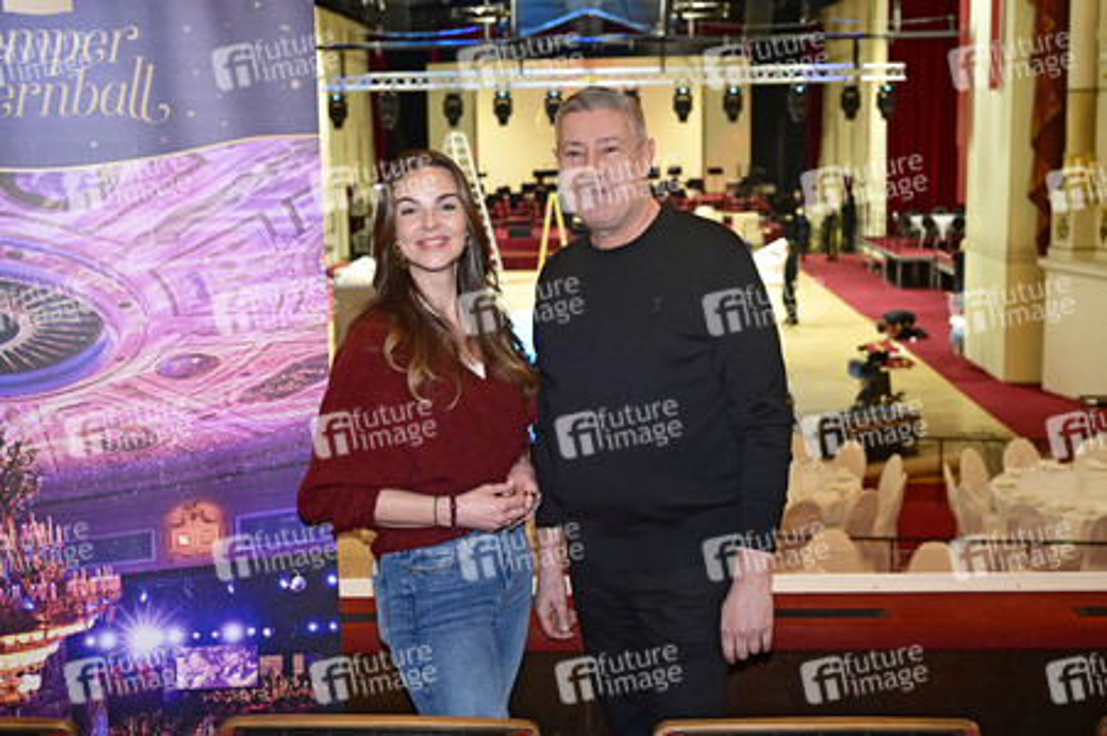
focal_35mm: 41
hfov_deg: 47.4
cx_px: 554
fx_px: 1260
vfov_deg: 32.6
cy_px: 368
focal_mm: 41
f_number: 4.5
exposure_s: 1/200
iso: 4000
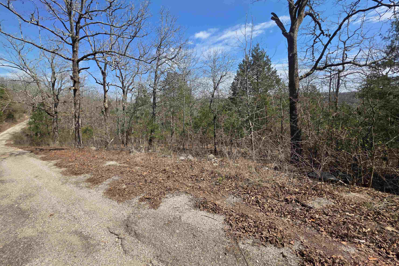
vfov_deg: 81.0
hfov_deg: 104.2
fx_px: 155
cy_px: 120
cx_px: 194
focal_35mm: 14
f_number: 1.9
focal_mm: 2.2
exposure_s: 1/1529
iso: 40
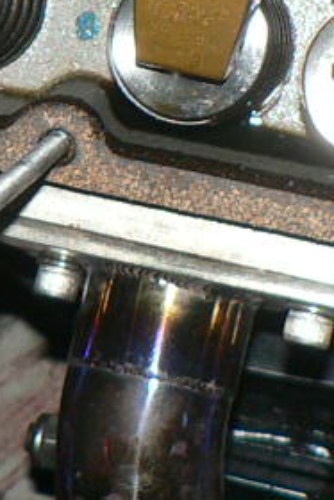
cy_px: -82
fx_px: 2377
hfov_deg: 8.0
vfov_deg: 11.8
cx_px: 163
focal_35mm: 171
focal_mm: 6
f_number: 2.8
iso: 100
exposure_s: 1/60
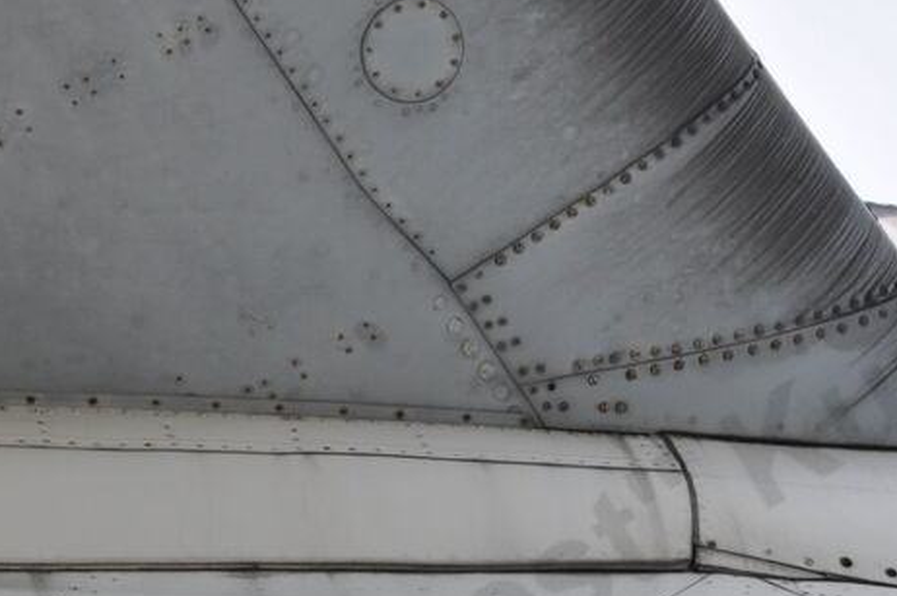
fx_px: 7243
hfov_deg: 7.1
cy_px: 546
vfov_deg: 4.7
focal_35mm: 291
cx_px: 610
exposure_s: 1/200
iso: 200
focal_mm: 70
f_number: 8
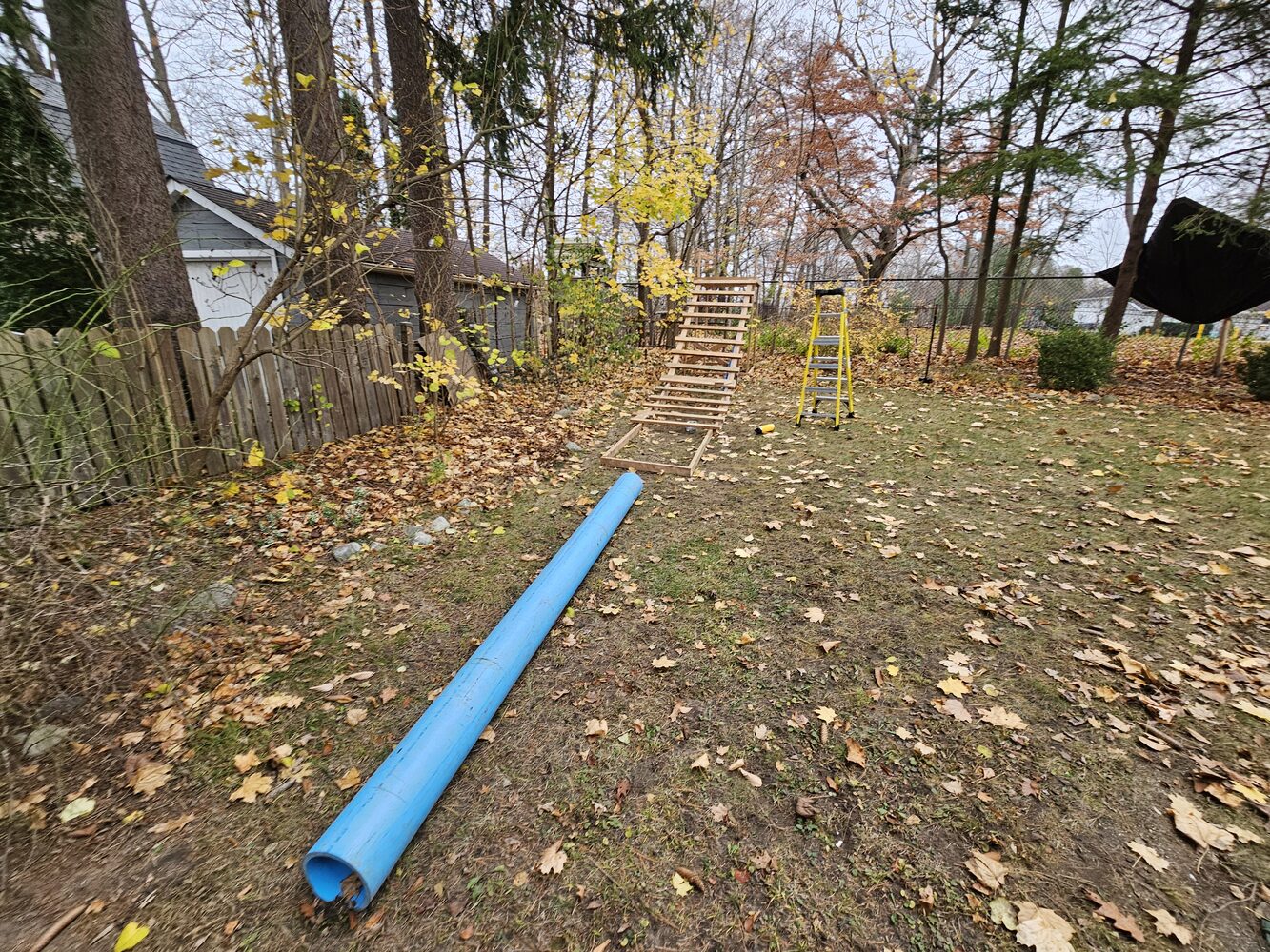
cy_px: 476
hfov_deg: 106.2
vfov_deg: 89.9
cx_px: 635
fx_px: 477
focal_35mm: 13
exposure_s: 1/60
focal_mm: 2.2
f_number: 2.2
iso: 50
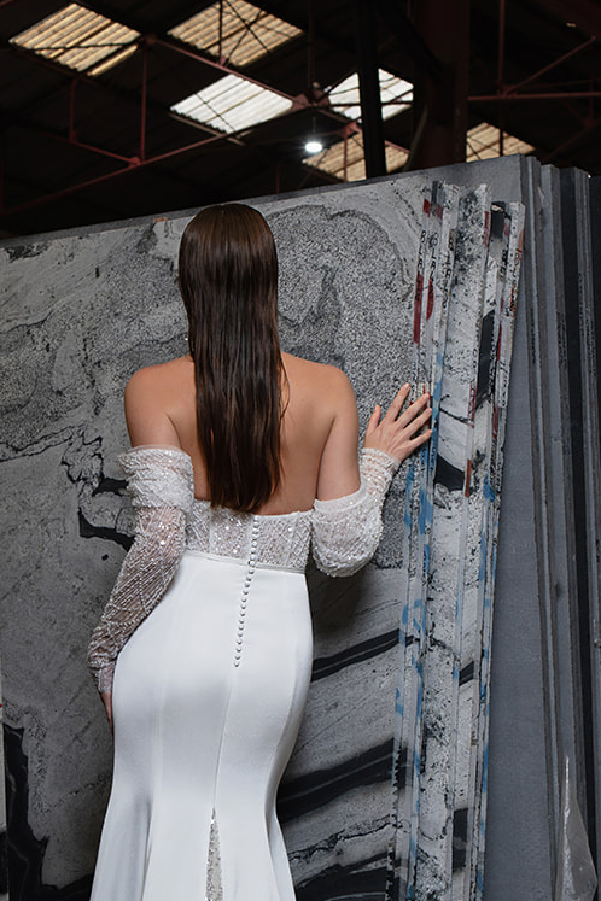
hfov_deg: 18.1
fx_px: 1878
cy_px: 514
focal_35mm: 75
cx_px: 208
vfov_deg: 27.0
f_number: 5
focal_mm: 35
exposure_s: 1/200
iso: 500
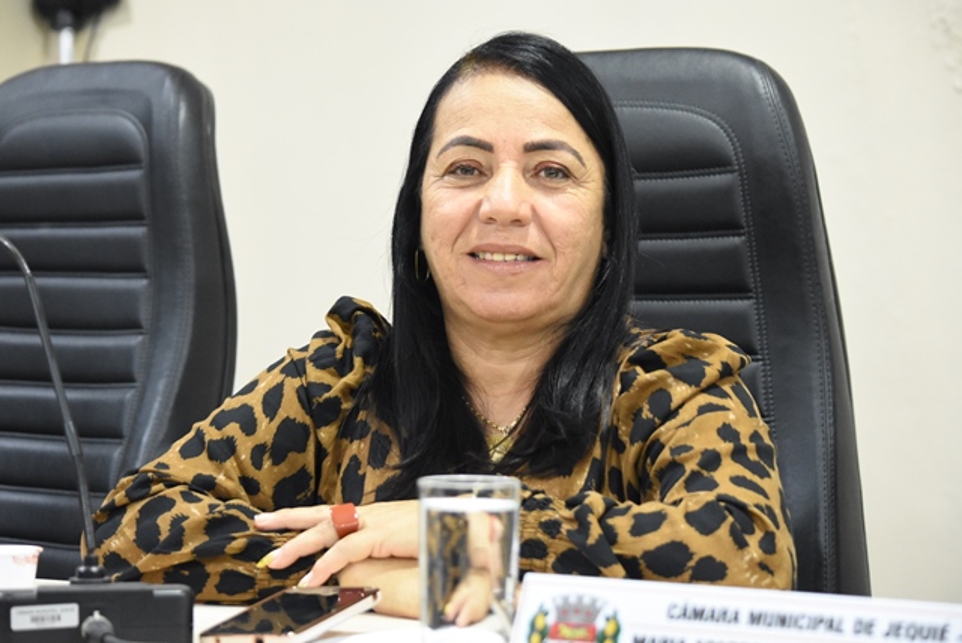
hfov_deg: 18.9
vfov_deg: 12.7
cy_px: 322
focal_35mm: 108
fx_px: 2889
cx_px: 481
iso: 4000
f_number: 4.5
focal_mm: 72
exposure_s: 1/60
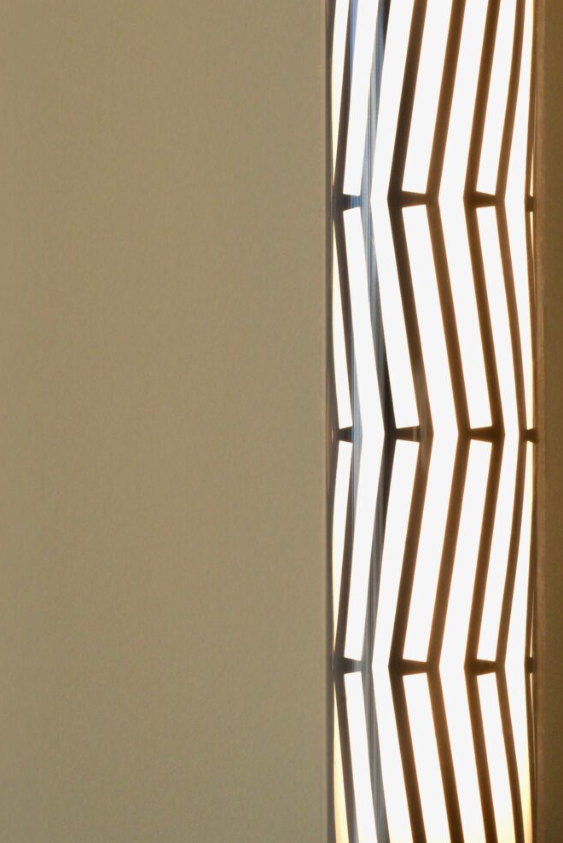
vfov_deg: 12.0
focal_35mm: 171
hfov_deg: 8.0
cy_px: 659
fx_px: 4005
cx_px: 436
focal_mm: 66
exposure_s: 1/100
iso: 1250
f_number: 11
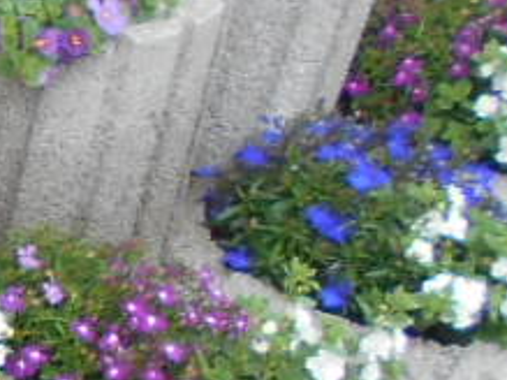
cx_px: -1197
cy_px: 313
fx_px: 2781
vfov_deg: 7.8
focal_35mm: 190
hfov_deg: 8.2
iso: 80
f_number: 3.2
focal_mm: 4.6
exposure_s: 1/100
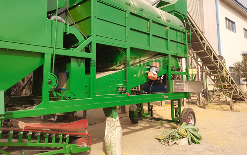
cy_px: 63
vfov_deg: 44.3
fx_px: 189
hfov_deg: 66.5
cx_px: 122
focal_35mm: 28
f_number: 1.8
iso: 50
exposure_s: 1/653
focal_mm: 5.58
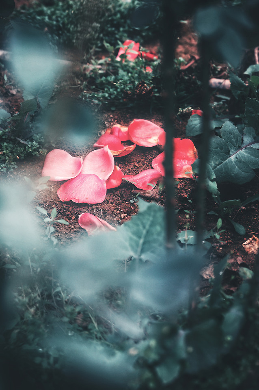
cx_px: 130
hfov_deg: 18.1
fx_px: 811
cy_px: 195
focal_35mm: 75
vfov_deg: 27.0
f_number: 3.5
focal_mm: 50
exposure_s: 1/80
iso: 160
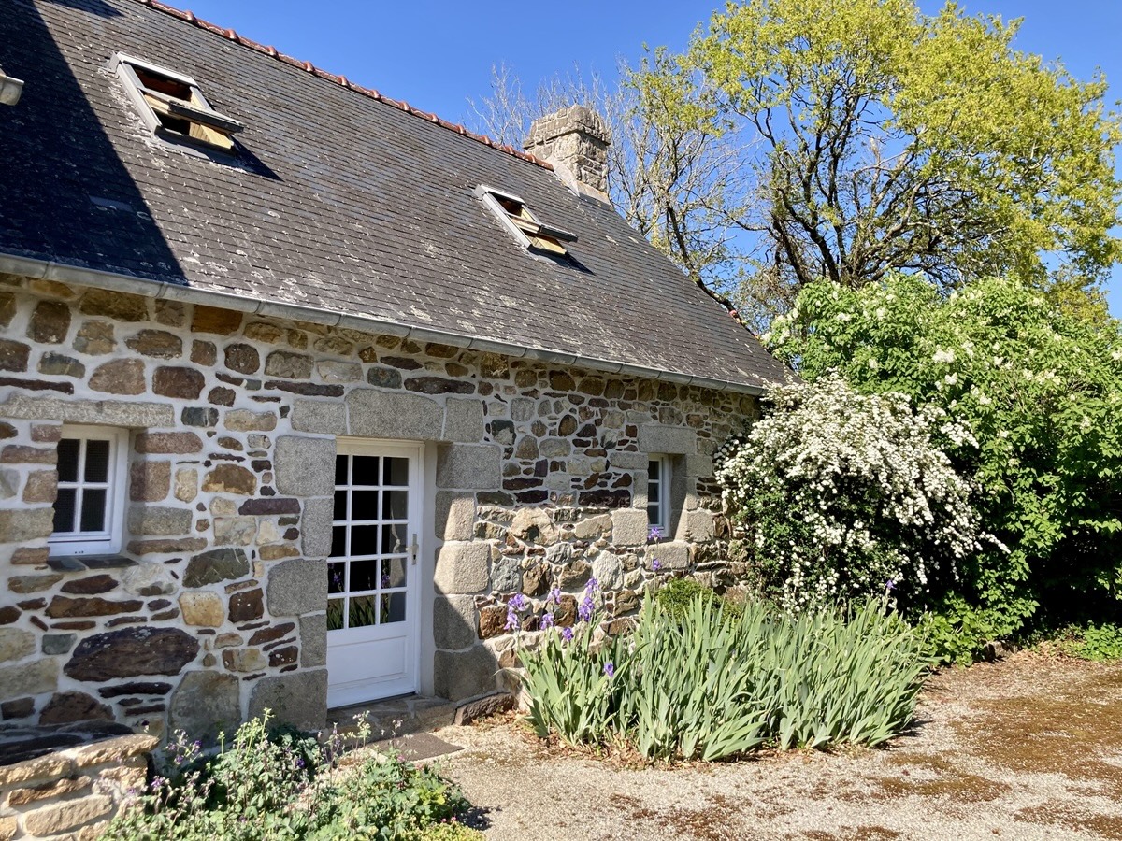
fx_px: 908
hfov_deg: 63.4
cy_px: 420
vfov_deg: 49.7
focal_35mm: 28
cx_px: 561
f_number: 1.8
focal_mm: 3.99
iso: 20
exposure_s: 1/960
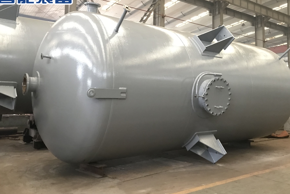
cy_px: 77
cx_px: 152
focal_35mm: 33
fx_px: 266
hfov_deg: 57.2
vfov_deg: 39.8
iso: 64
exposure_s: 1/17
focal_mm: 3.99
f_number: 1.8
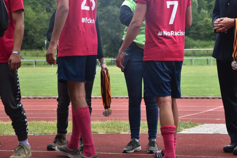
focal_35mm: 119
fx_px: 783
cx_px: 168
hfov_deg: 17.1
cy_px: 50
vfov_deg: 11.5
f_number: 5
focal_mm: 50
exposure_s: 1/1000
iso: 800
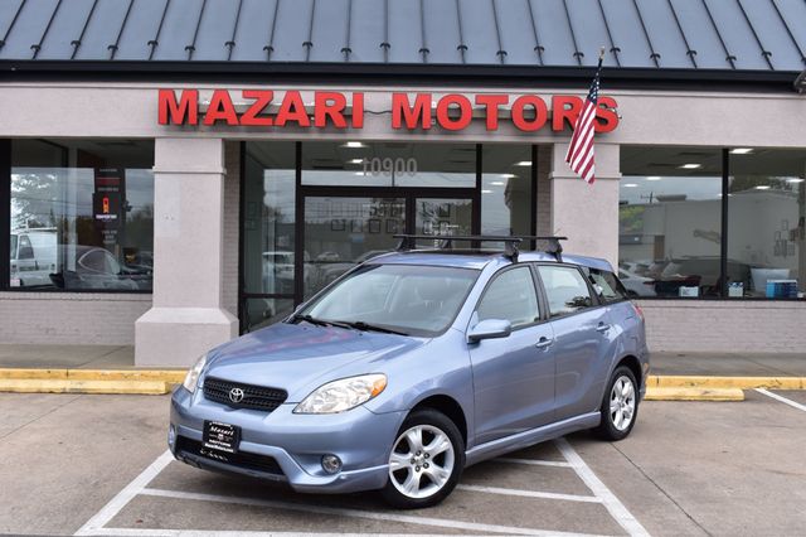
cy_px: 268
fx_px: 940
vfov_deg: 31.9
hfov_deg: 46.4
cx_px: 403
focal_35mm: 42
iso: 400
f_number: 9
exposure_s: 1/160
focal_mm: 28
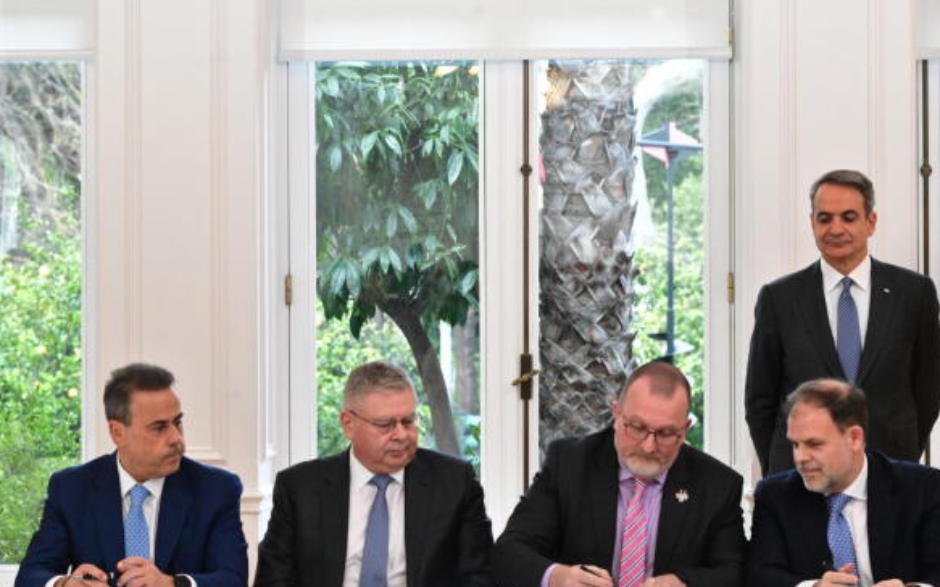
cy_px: 292
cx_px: 495
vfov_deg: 10.3
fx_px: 3253
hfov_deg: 16.4
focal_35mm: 127
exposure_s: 1/640
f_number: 7.1
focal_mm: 110
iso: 6400
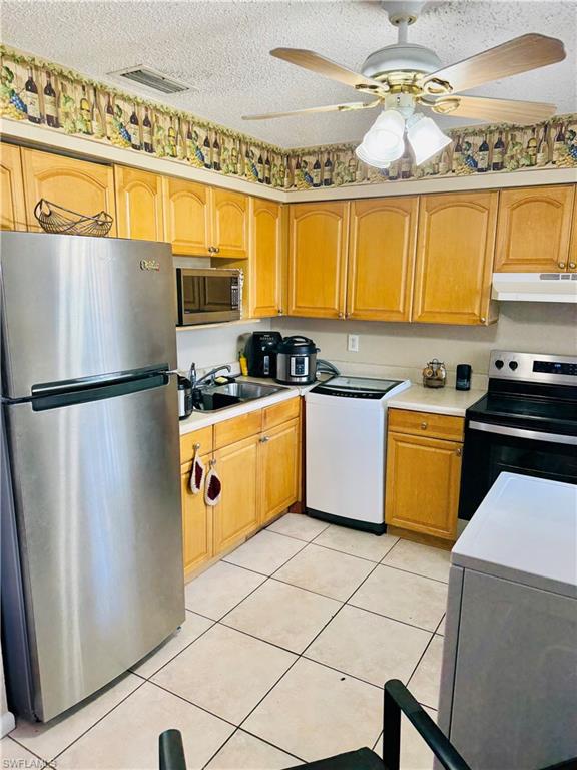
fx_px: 533
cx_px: 288
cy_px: 385
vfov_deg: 71.6
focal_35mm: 24
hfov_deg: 56.8
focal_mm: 6.76
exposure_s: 1/120
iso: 250
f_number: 1.78
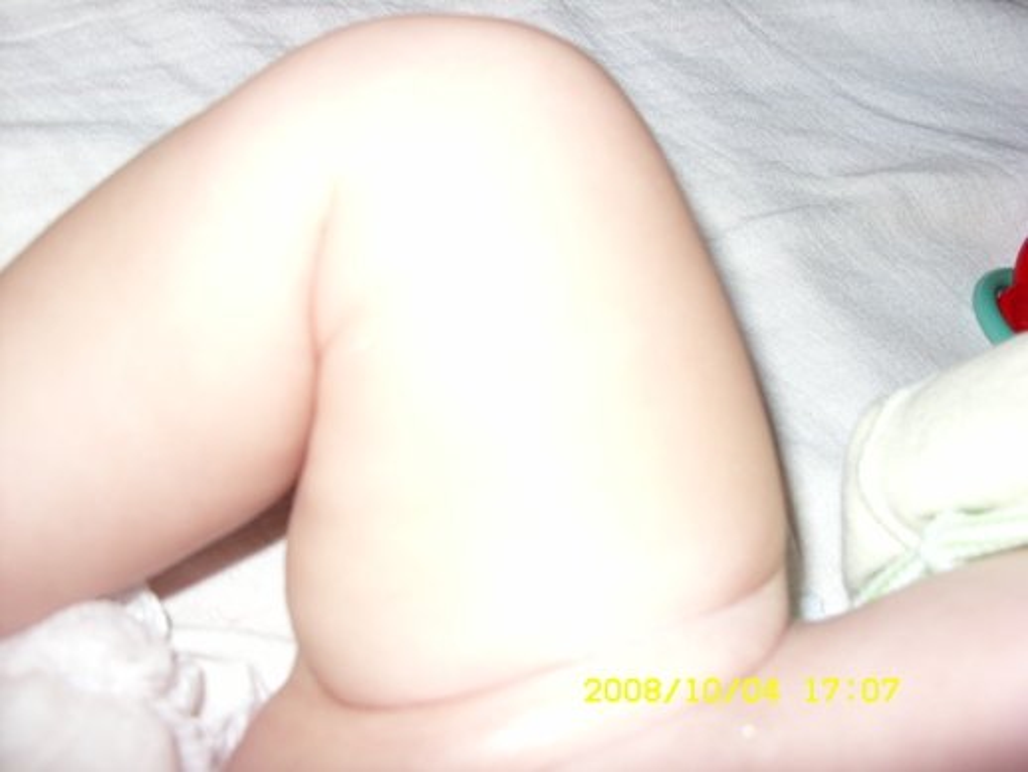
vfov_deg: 37.7
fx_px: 1129
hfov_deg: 49.0
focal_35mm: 38
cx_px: 514
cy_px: 386
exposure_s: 1/30
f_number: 2.8
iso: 50
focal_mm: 6.3
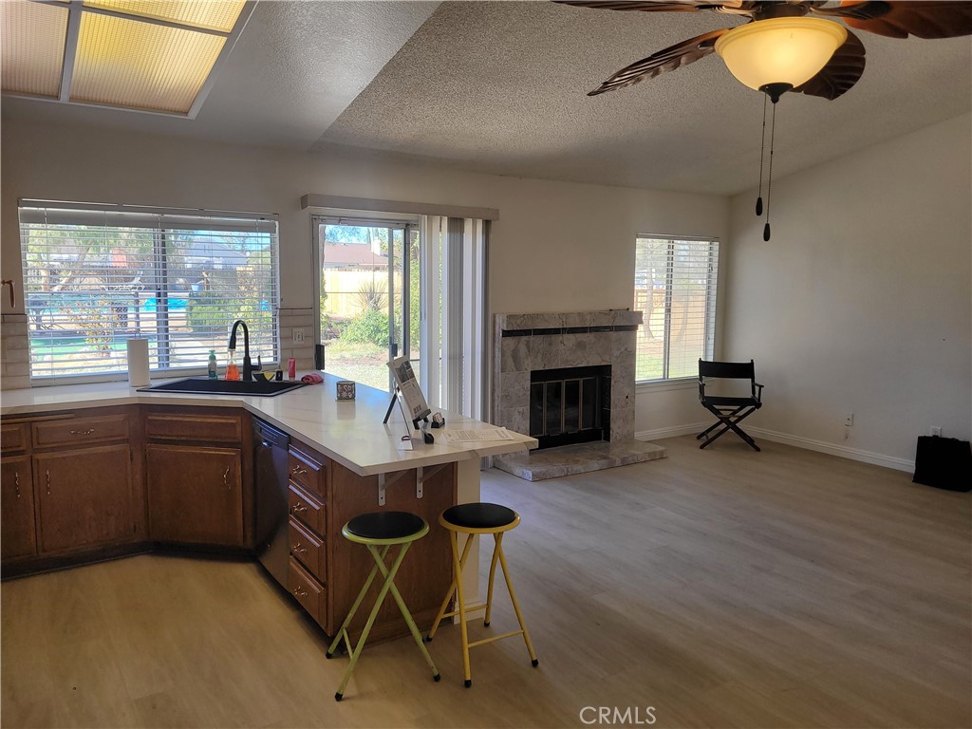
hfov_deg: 67.3
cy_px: 364
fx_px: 730
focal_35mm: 26
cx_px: 486
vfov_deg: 53.1
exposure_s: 1/152
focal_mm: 5.4
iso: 40
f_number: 1.8
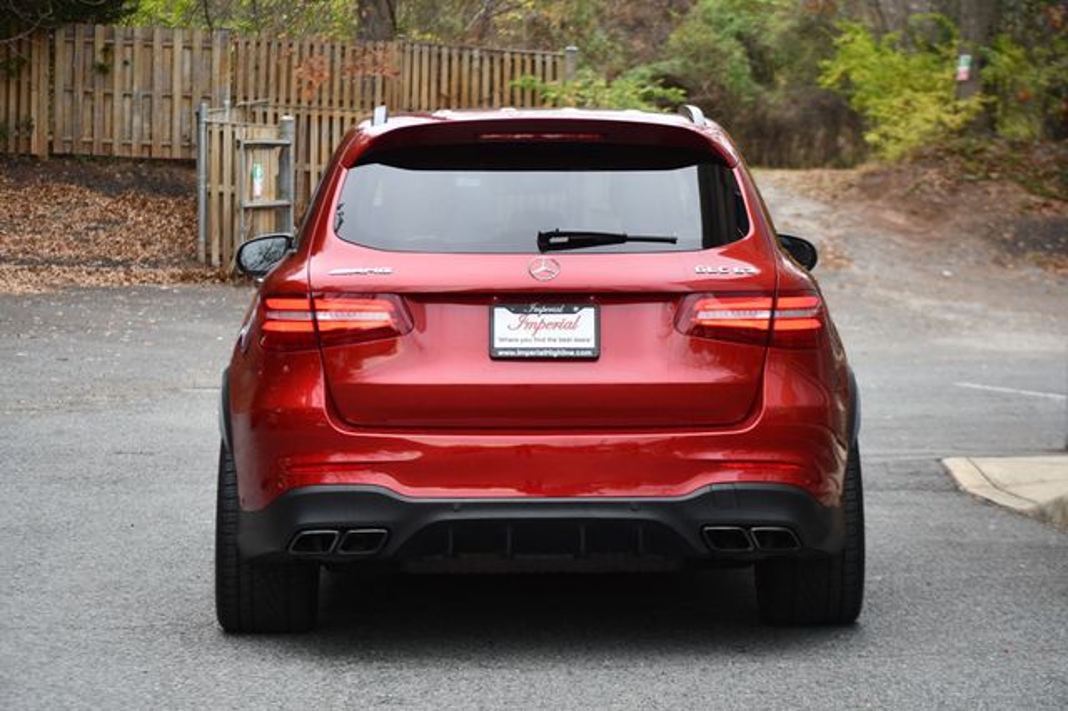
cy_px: 356
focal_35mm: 120
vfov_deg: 11.4
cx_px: 534
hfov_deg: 17.1
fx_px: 3558
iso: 400
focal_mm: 80
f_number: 5
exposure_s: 1/250
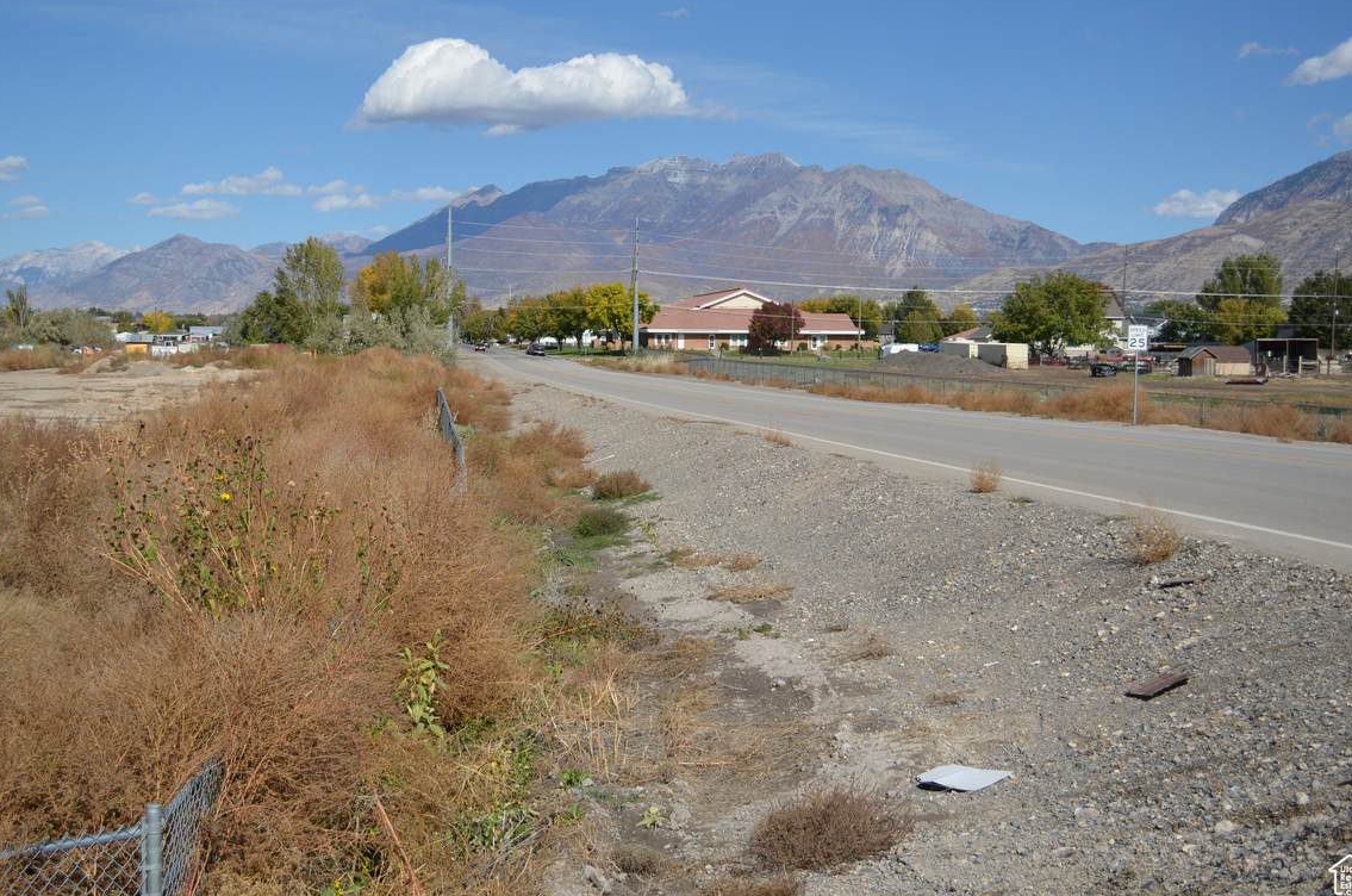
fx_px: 1649
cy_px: 402
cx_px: 621
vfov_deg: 30.4
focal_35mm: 44
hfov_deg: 44.5
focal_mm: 26
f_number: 4.2
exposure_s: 1/1250
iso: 100
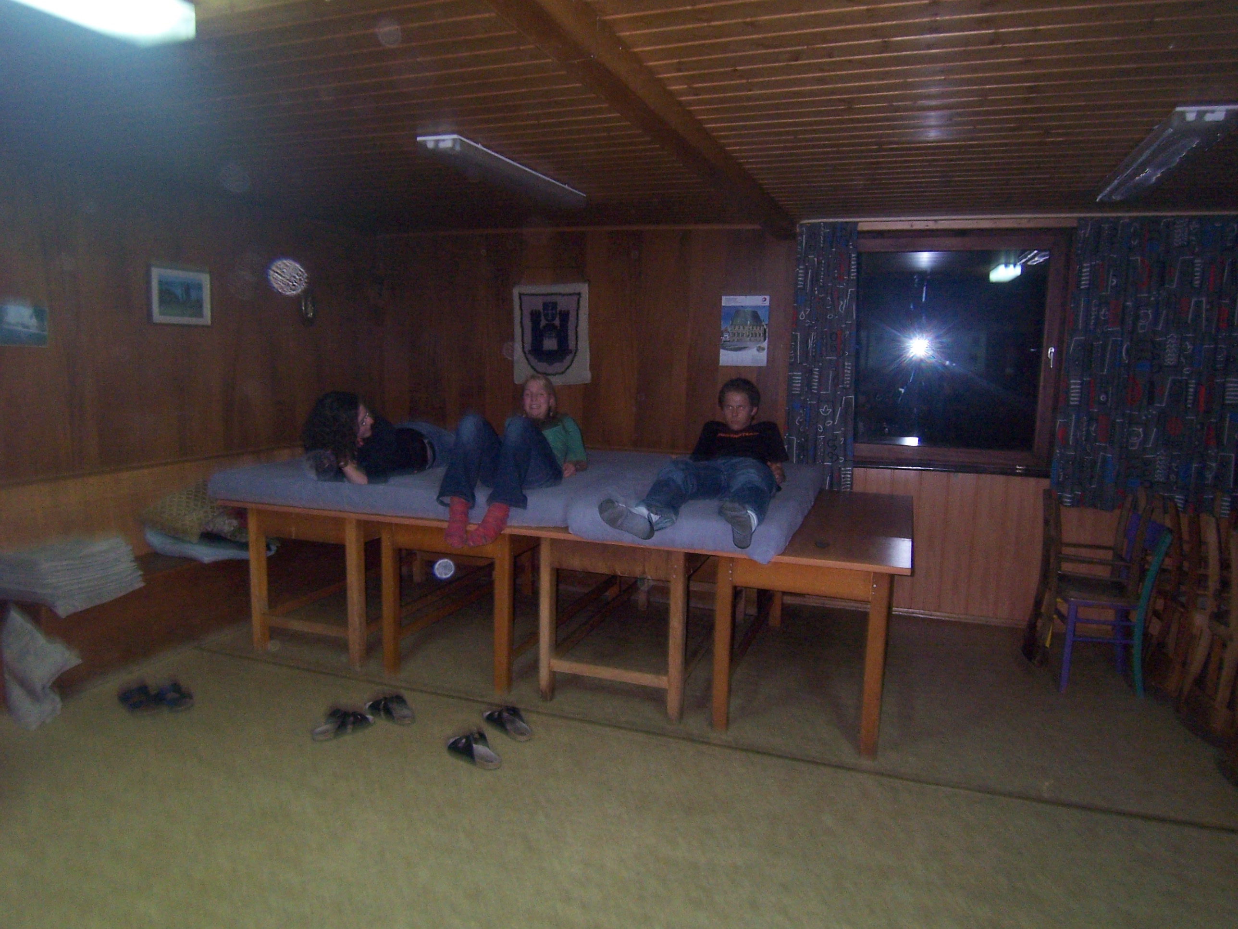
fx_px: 823
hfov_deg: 73.9
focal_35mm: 23
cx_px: 619
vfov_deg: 58.9
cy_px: 464
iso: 200
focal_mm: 3.8
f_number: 2.8
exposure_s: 1/30
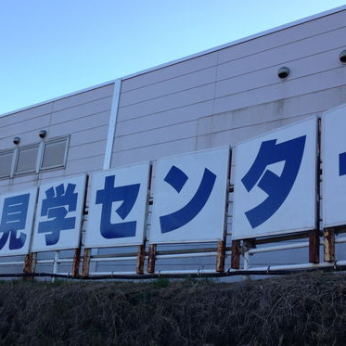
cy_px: 201
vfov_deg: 34.0
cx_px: 138
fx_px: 565
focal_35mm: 50
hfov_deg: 33.9
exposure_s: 1/382
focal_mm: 4.12
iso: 50
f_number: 2.4
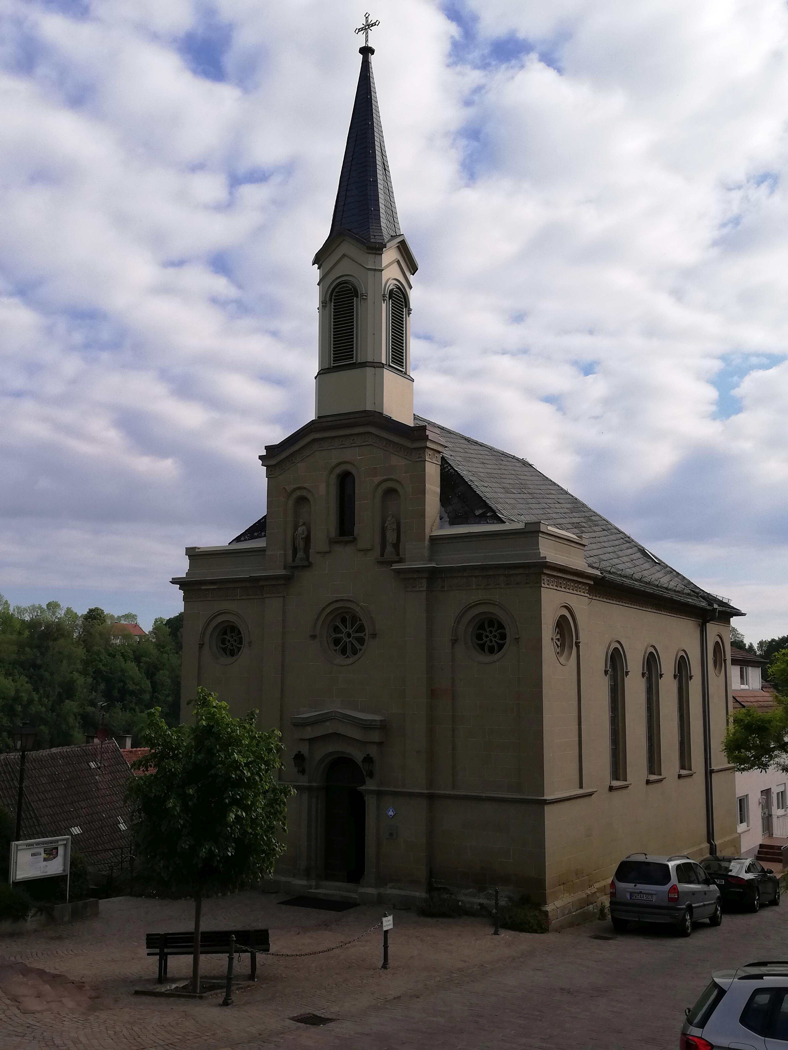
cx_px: 394
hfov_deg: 38.7
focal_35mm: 37
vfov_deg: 50.1
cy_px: 525
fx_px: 1123
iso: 50
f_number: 2.2
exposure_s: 1/1142
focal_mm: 3.81
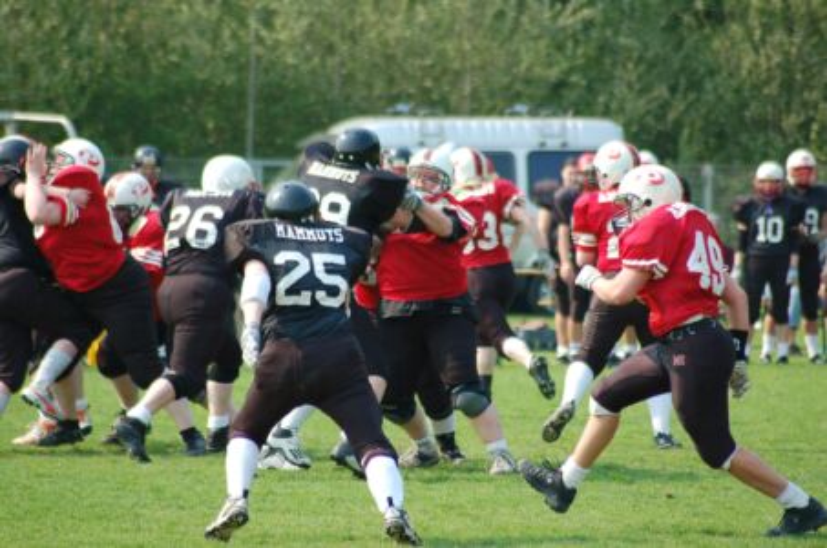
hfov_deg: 6.3
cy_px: 274
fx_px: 7565
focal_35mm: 330
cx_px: 414
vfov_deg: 4.1
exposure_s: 1/800
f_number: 5.3
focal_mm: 220
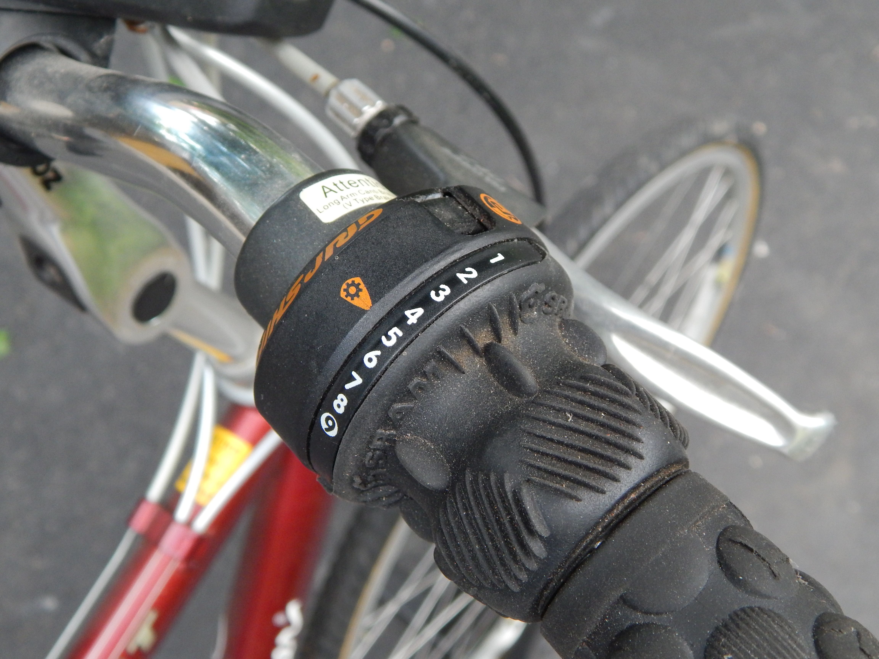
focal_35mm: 43
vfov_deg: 33.6
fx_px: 1092
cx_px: 440
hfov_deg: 43.9
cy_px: 330
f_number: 3.6
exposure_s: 1/250
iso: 400
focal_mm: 7.7
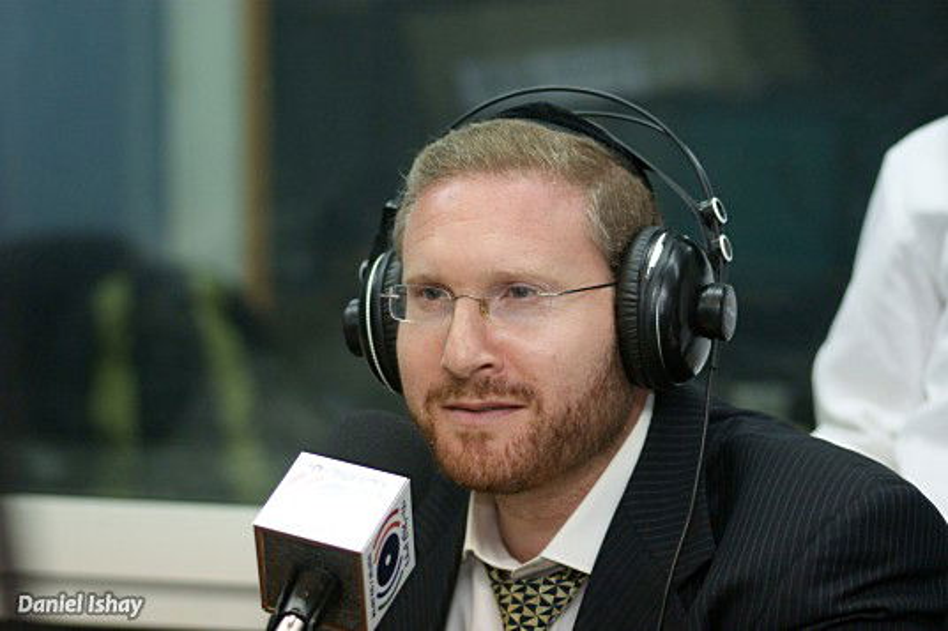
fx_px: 4146
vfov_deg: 8.7
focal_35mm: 158
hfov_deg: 13.0
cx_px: 474
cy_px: 316
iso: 400
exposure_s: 1/125
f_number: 2.8
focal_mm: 105
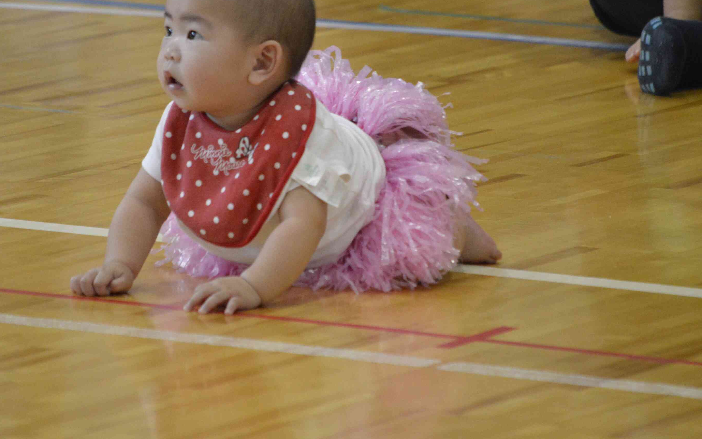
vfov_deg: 3.1
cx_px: 316
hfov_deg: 4.9
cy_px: 162
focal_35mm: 428
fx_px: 8188
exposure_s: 1/320
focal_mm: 200
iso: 3200
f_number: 5.6
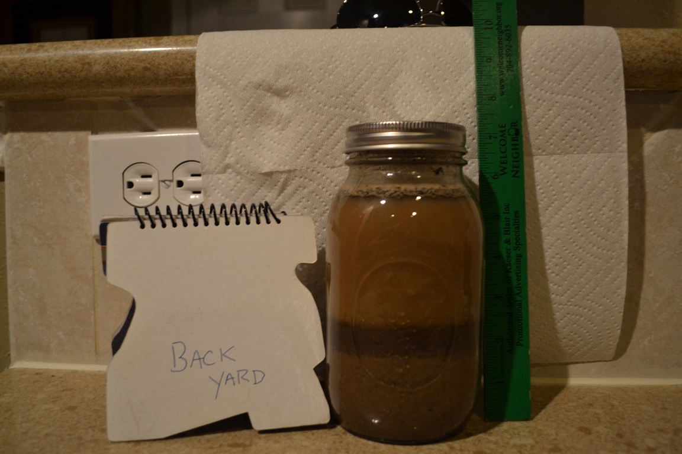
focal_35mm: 30
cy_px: 227
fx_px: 568
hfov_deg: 61.9
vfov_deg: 43.6
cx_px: 341
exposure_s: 1/8
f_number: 3.8
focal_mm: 20
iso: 800
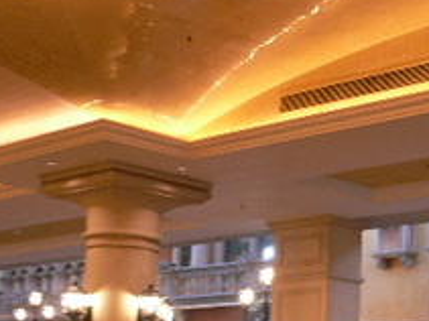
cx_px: 423
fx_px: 1028
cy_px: 285
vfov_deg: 17.5
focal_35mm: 83
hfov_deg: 22.7
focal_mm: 5.8
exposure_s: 1/6
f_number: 2.8
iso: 100
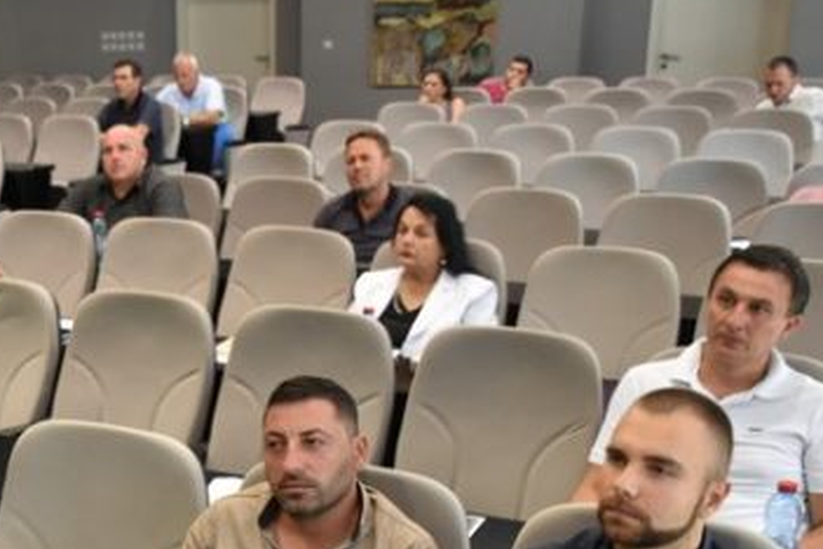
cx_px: 77
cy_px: 462
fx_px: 1349
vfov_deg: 22.6
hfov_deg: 32.2
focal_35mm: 59
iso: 1250
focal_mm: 18
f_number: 3.5
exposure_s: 1/125
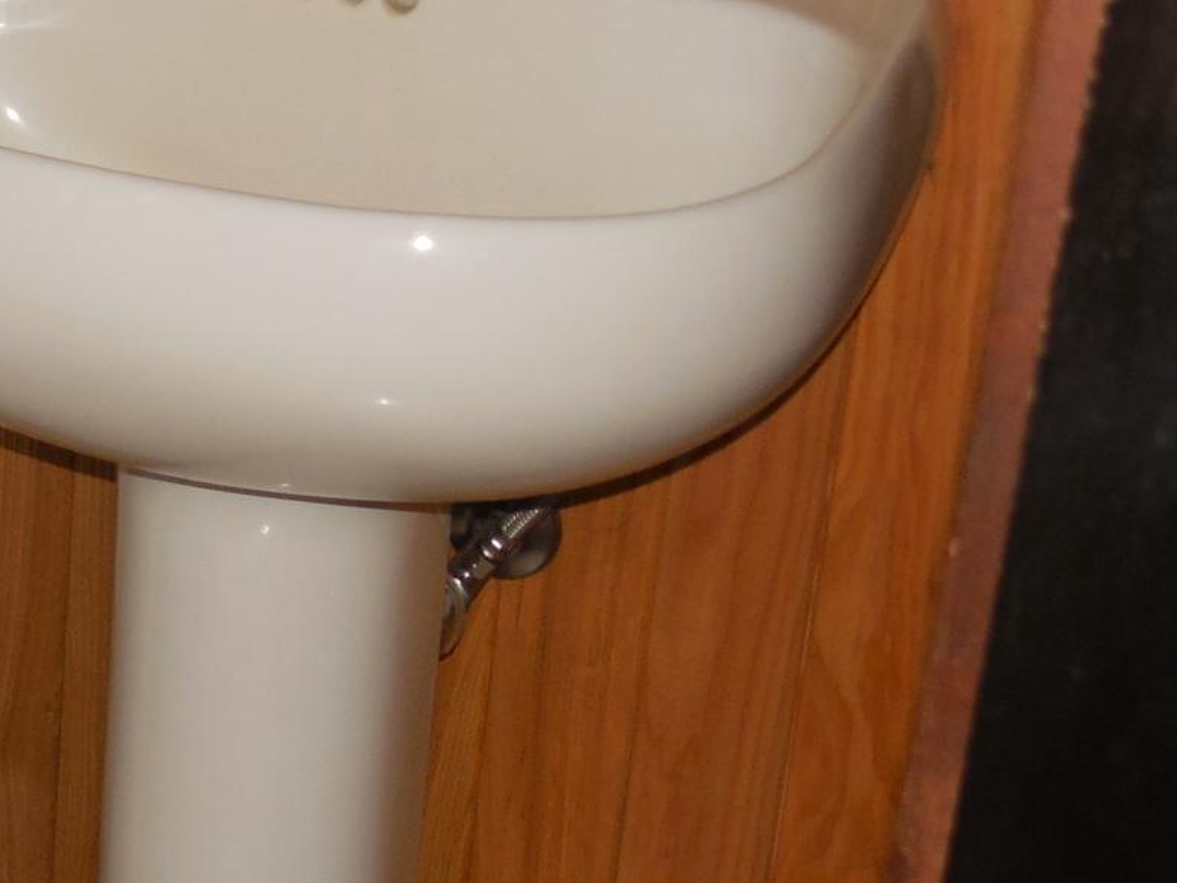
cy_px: 410
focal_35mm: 113
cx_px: -310
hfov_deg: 16.5
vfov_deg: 13.1
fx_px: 3842
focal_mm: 7.8
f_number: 3.9
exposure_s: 1/60
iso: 200
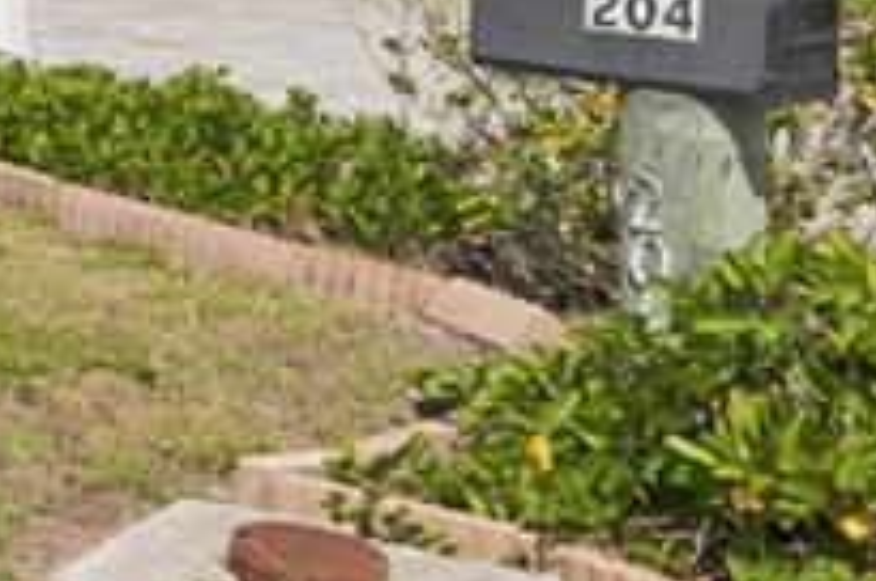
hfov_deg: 13.8
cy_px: -431
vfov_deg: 12.6
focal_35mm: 100
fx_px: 2429
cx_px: -1286
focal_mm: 20
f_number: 8
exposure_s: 1/2000
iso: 400
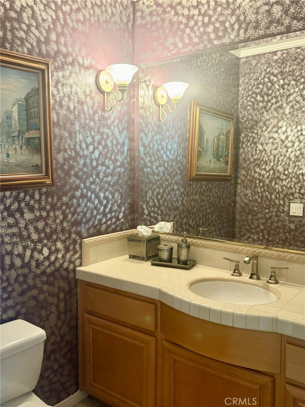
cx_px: 152
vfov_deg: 67.3
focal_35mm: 26
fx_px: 305
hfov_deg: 53.1
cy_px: 204
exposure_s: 1/60
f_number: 1.6
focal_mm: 5.96
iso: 160
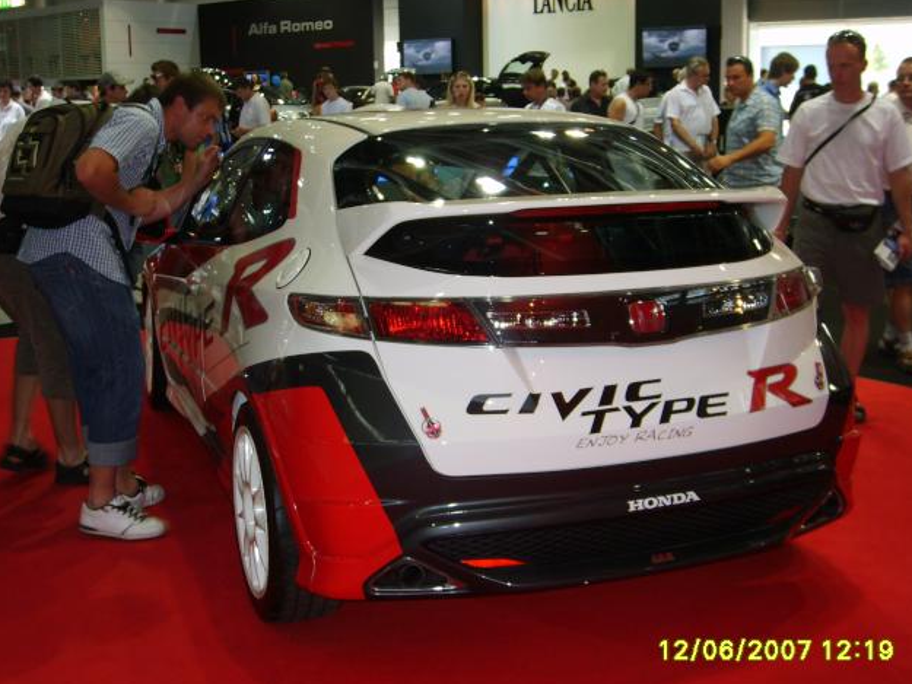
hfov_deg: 42.9
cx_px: 463
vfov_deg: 32.9
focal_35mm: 44
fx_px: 1159
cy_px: 343
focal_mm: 7.2
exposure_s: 1/45
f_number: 3
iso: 100
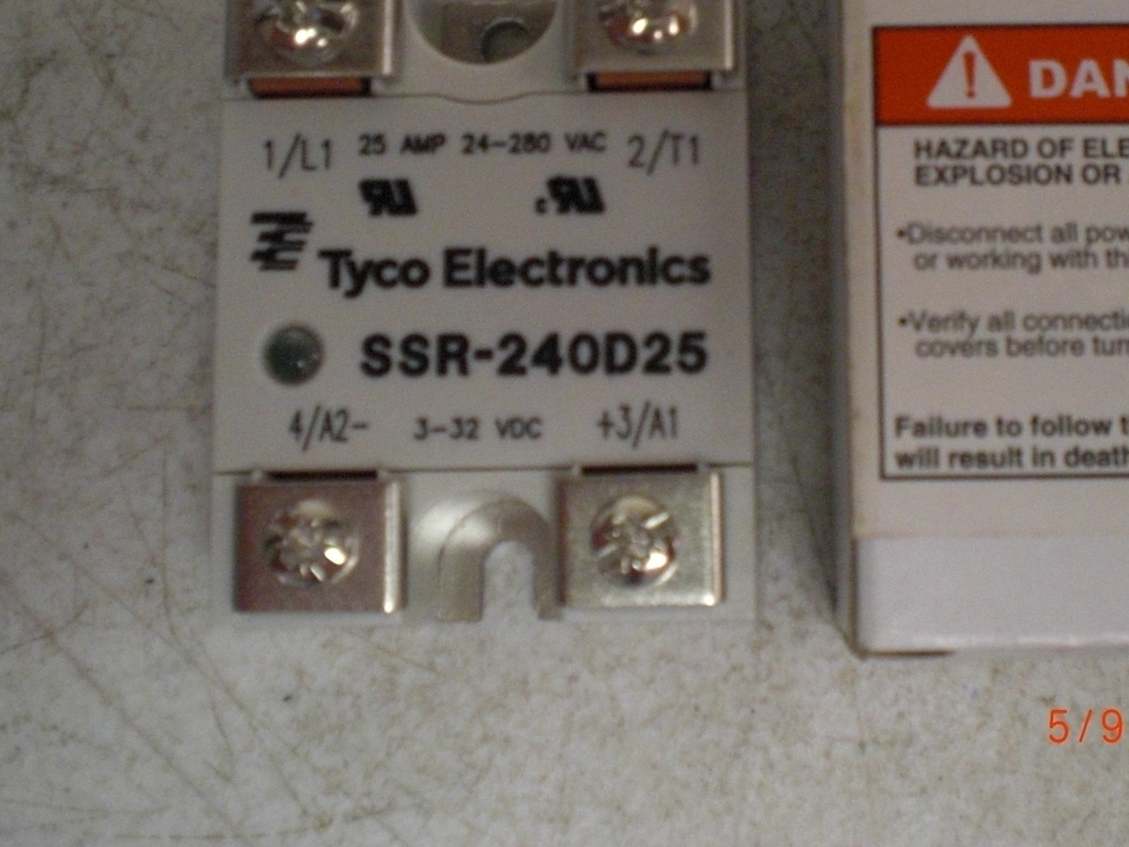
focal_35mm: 56
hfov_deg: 34.0
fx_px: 1827
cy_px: 231
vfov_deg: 25.8
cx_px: 764
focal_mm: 6.3
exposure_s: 1/60
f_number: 3.1
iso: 400
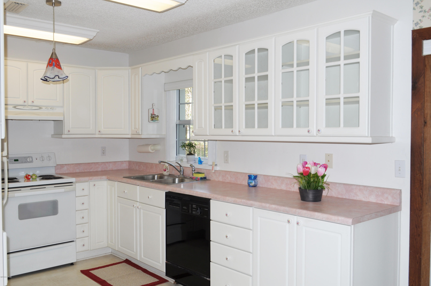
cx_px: 216
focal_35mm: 33
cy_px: 143
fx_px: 395
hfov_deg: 57.3
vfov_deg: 39.9
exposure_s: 1/40
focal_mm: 22
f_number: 11
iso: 200
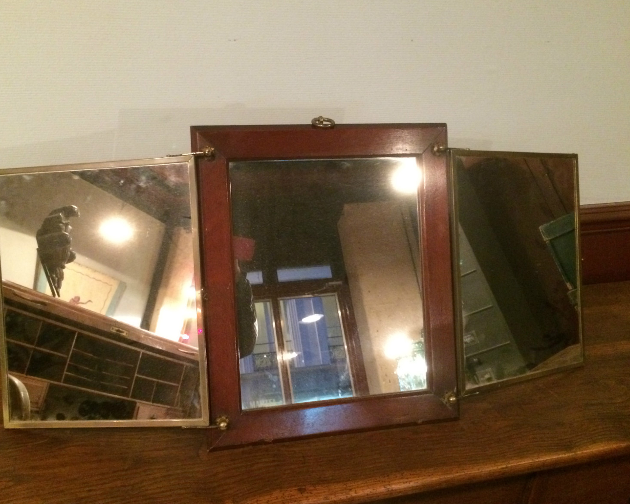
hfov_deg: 57.1
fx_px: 578
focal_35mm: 31
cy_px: 247
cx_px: 292
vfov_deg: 47.1
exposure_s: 1/15
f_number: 2.2
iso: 500
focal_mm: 4.15
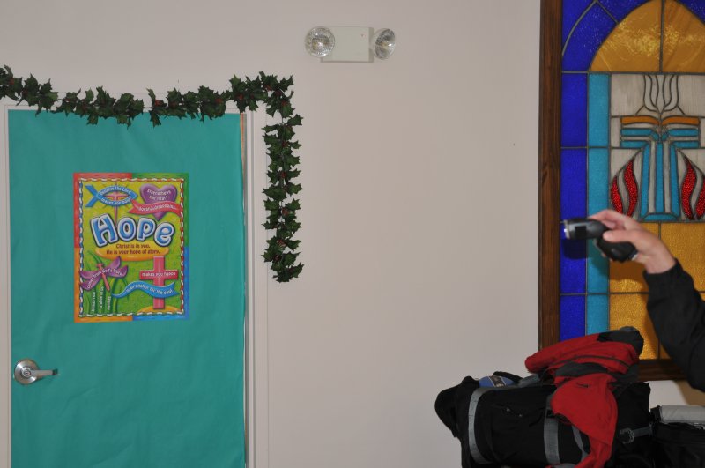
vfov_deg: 16.5
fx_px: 1613
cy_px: 234
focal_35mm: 82
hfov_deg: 24.7
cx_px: 352
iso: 200
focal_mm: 55
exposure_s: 1/60
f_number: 3.5
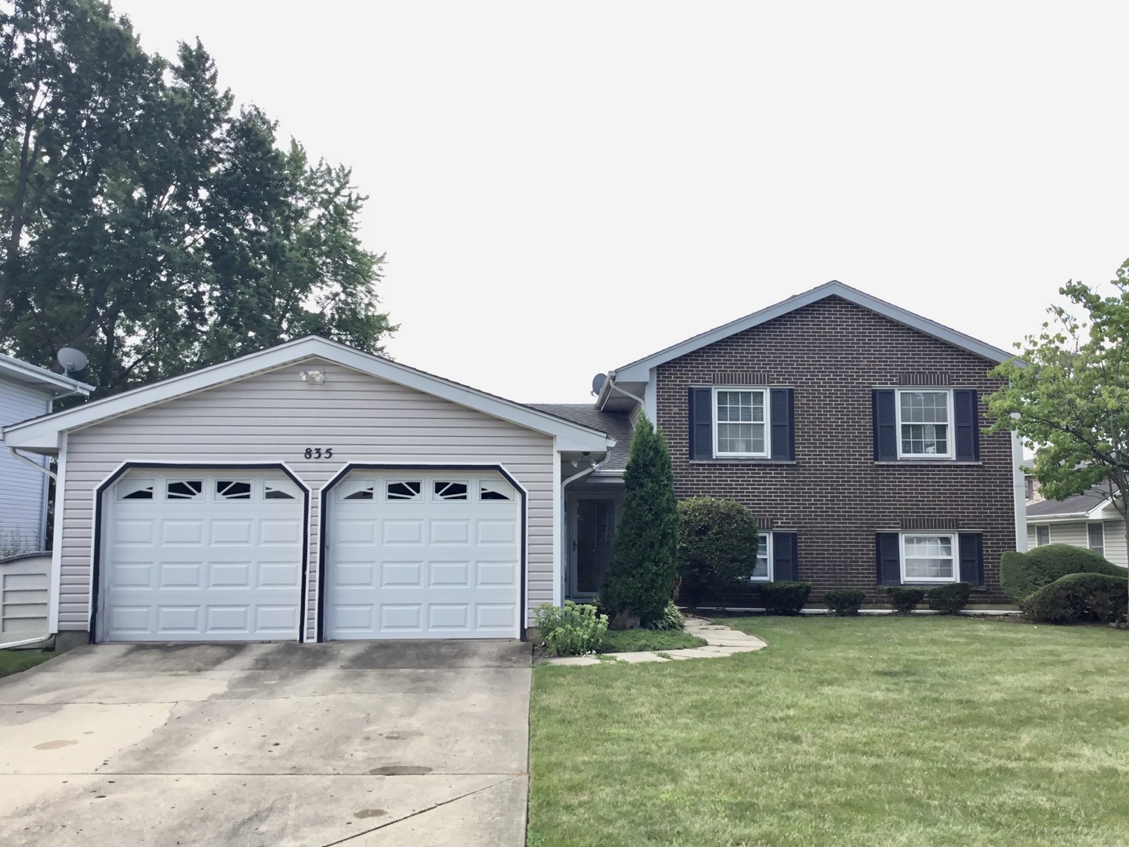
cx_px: 564
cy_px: 424
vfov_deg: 45.4
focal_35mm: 31
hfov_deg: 58.4
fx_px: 1011
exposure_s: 1/330
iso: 25
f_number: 2.4
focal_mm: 3.3
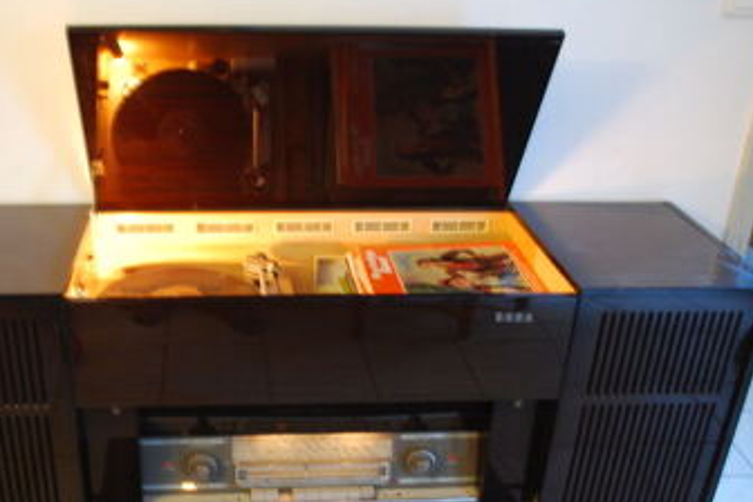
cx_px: 269
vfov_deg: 31.0
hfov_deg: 44.9
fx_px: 899
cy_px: 329
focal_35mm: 43
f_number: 3.8
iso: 400
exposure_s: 1/1.6
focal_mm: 20
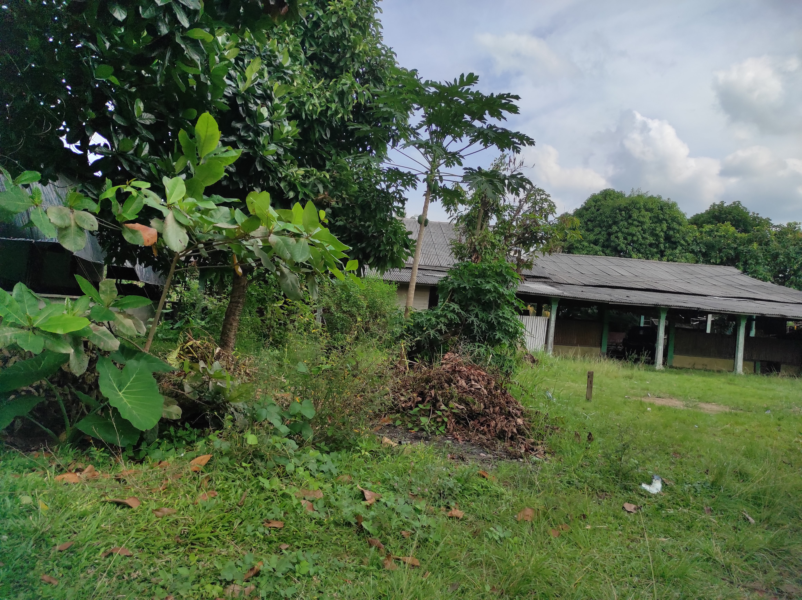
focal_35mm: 25
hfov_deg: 69.4
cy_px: 300
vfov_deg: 54.8
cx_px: 401
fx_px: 579
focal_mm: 5.43
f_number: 1.89
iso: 100
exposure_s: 1/2903
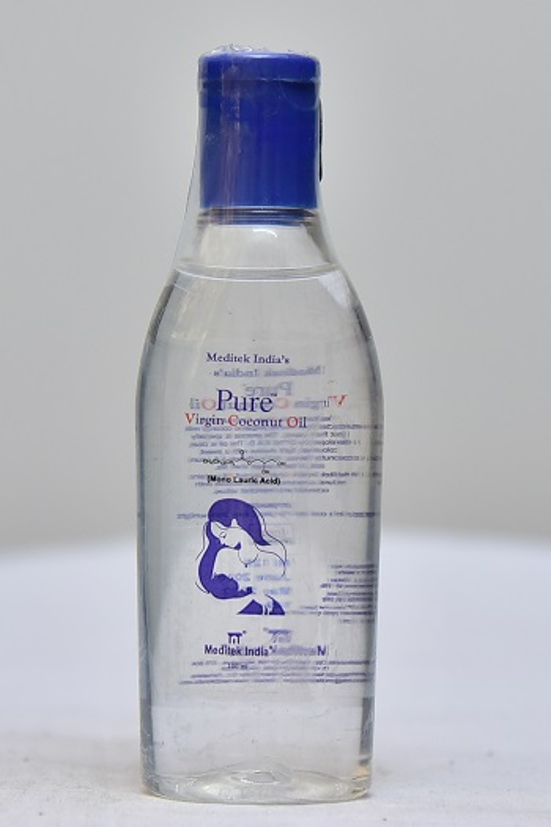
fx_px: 1977
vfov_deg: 23.7
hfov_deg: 15.9
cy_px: 414
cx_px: 276
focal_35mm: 86
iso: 1600
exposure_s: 1/125
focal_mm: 86
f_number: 4.5
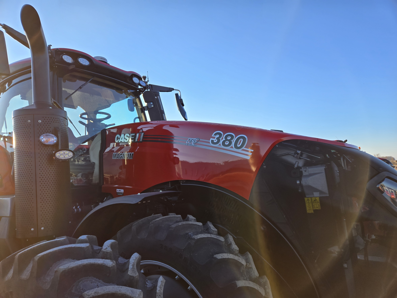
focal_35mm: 23
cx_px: 198
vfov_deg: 58.9
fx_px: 264
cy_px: 149
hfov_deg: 73.9
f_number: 1.8
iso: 25
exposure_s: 1/647
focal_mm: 5.4
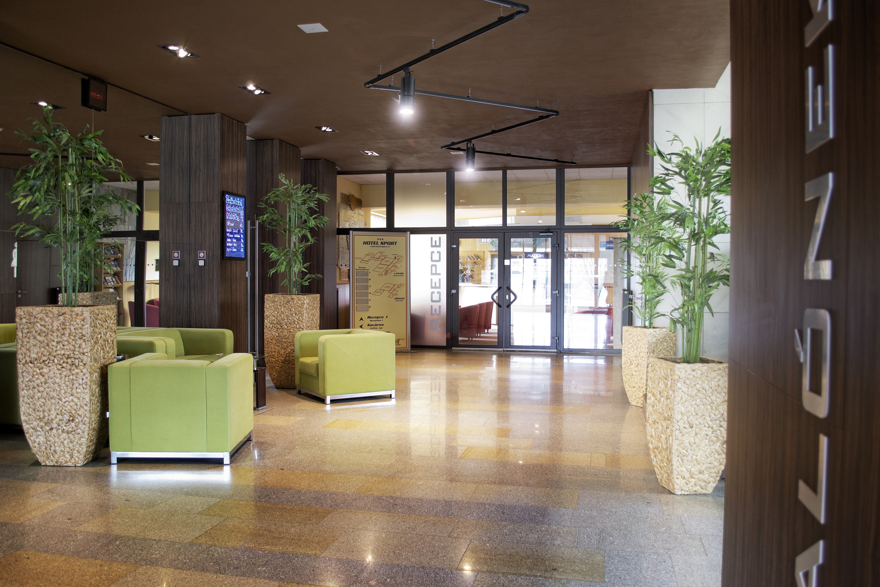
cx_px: 440
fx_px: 733
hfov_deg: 61.9
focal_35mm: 30
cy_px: 294
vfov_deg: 43.6
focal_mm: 20
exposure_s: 1/15
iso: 640
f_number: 3.8
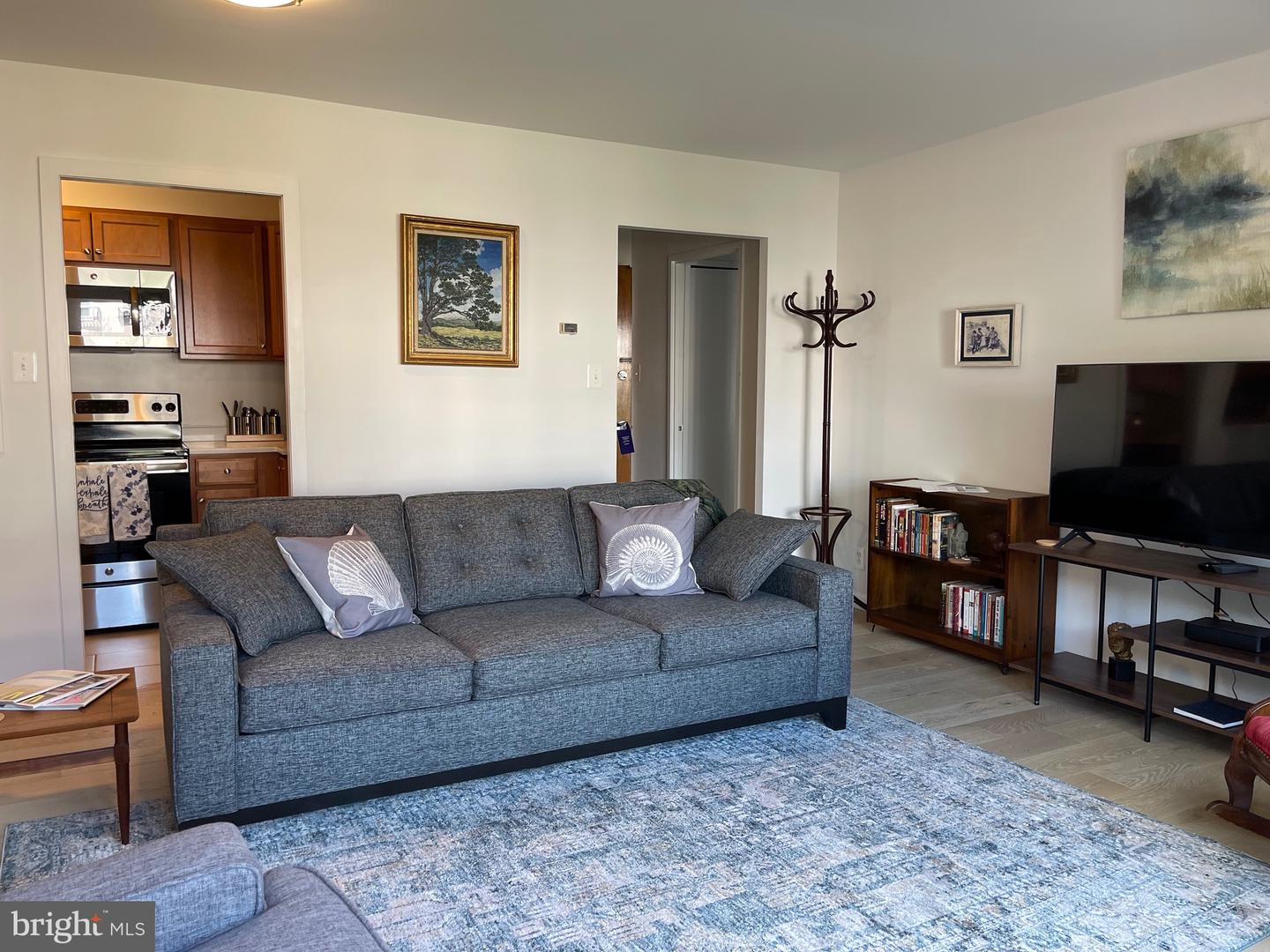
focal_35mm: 25
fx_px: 917
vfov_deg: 54.9
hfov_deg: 69.4
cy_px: 476
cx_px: 635
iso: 100
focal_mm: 5.1
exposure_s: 1/120
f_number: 1.6
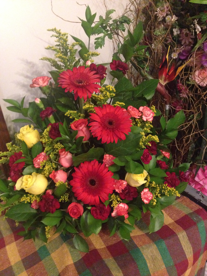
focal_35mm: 33
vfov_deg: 55.4
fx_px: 263
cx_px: 104
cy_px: 138
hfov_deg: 42.9
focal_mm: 4.12
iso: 800
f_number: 2.4
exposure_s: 1/15
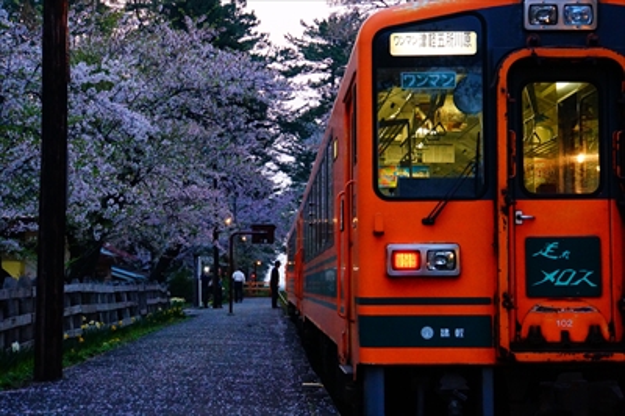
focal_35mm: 67
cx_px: 312
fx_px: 1155
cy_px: 208
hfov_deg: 30.3
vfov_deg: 20.4
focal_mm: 44.4
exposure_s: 1/80
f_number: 5
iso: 3200
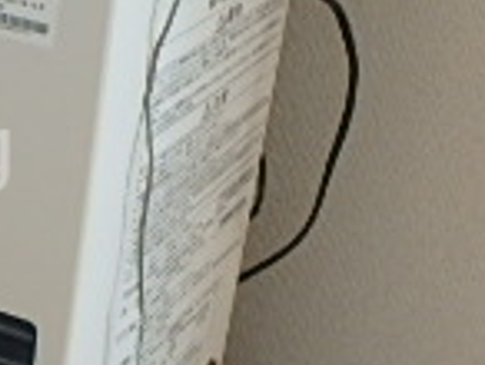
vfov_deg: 16.1
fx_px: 1291
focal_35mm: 92
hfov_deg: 19.1
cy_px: 153
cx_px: -199
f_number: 3.5
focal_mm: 3.7
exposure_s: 1/40
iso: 200
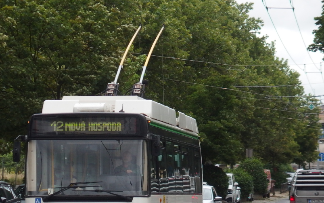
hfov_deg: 10.6
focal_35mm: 198
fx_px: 1748
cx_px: 116
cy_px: 125
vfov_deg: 6.6
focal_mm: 23.5
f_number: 2.7
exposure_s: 1/1000
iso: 250
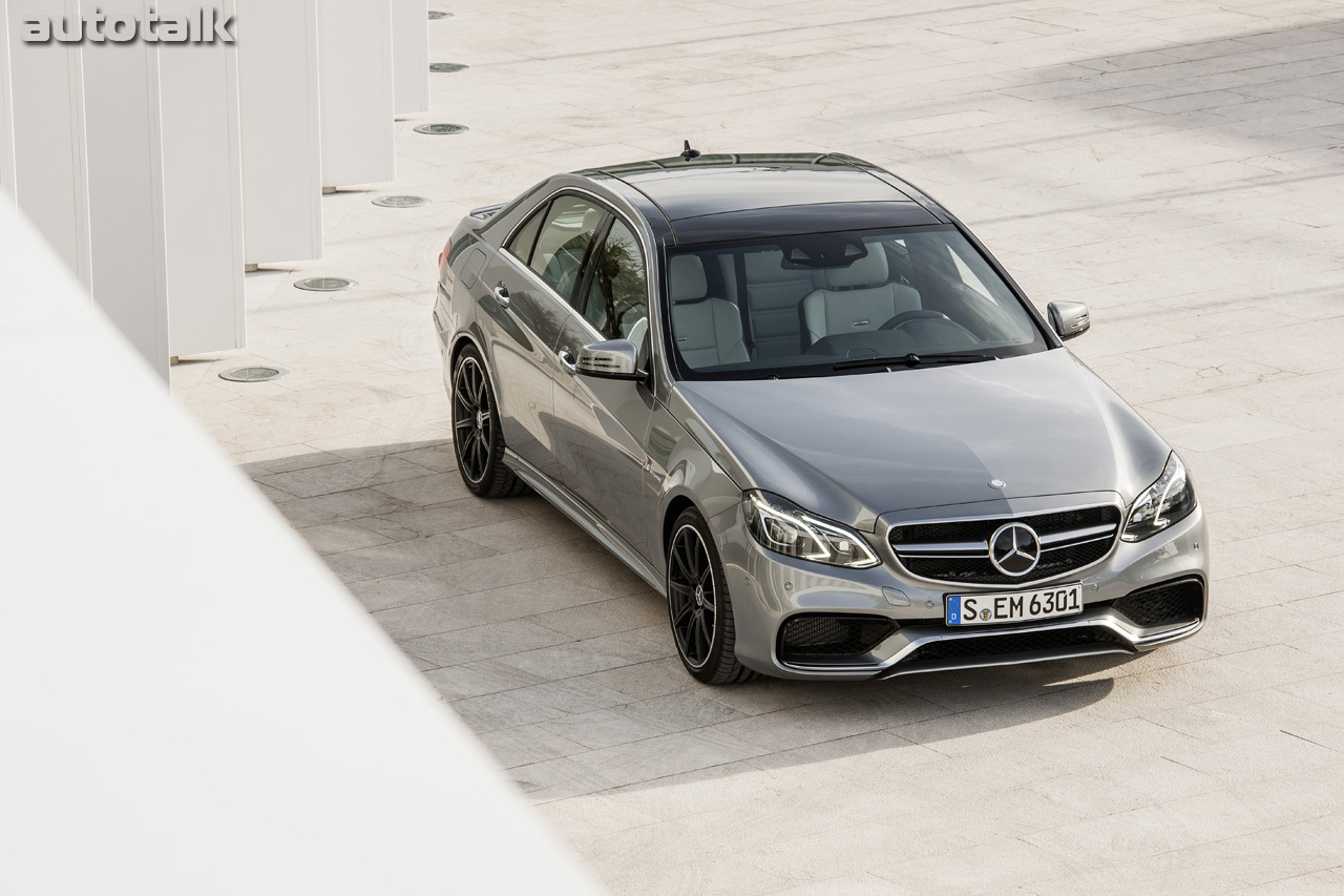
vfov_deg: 9.5
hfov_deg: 14.2
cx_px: 672
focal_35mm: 145
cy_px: 448
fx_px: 5412
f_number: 11
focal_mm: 145
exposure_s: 1/50
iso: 100
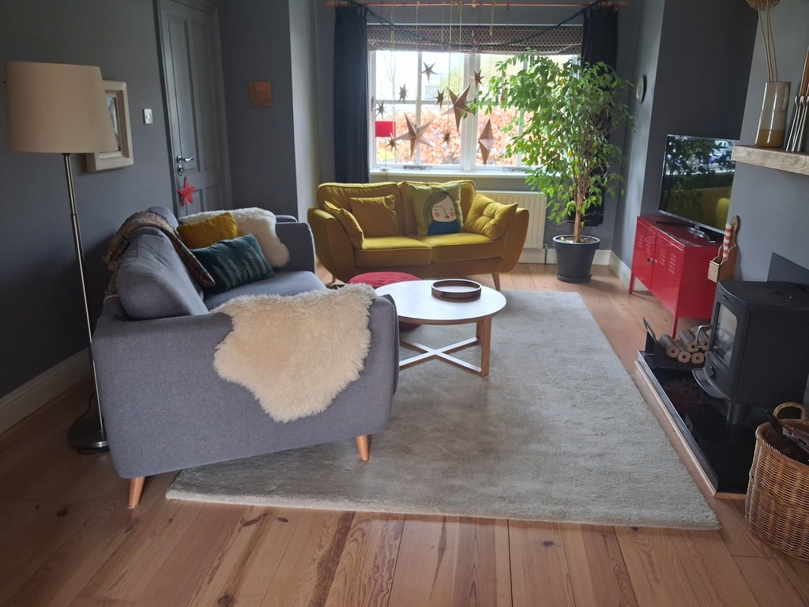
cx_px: 404
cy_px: 304
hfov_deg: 65.3
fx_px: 631
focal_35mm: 27
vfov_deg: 51.4
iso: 400
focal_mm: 4
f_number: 1.8
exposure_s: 1/100
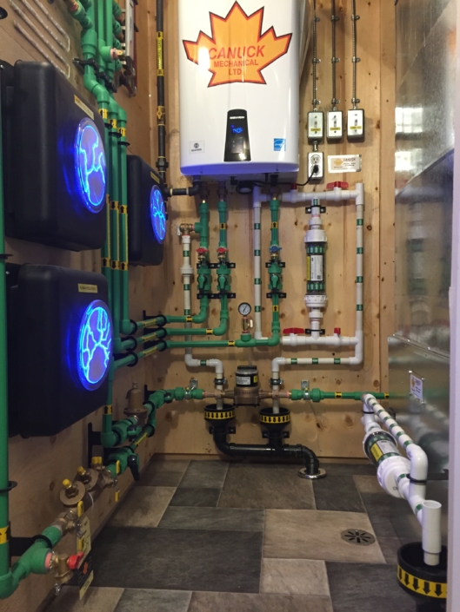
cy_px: 306
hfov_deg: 48.2
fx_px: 514
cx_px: 230
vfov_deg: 61.7
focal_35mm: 29
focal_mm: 4.15
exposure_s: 1/30
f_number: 2.2
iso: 160
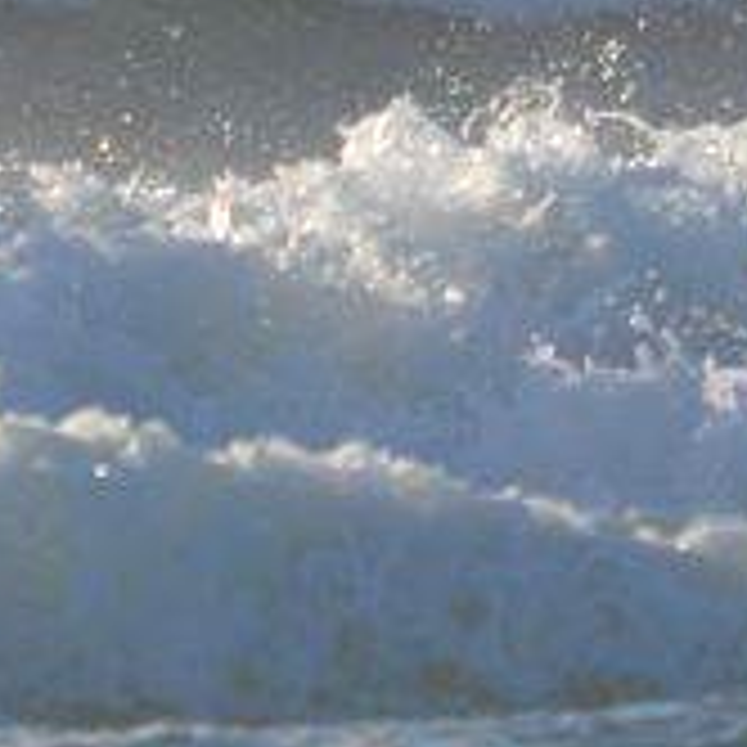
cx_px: -342
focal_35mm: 2351
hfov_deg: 0.7
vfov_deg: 0.7
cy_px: -423
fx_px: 57399
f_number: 7.1
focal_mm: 300
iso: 400
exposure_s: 1/2000
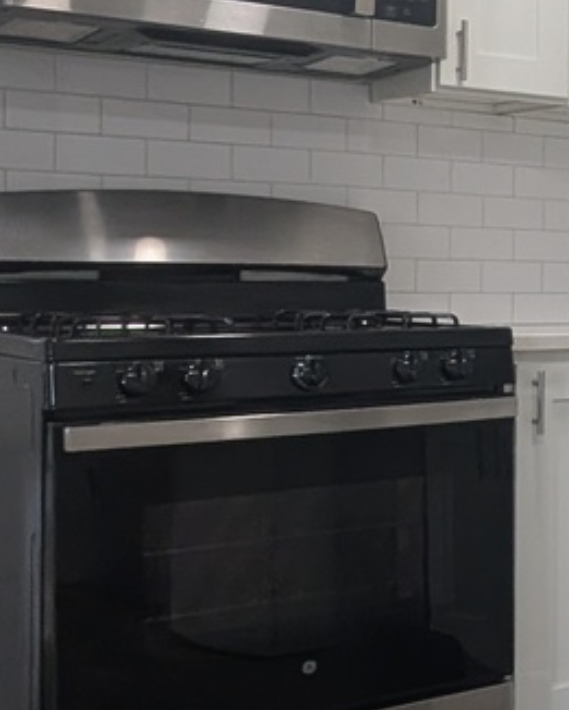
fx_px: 1452
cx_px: 1155
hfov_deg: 16.5
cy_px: 266
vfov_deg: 27.4
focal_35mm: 69
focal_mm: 2.22
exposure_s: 1/60
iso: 108
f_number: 2.2
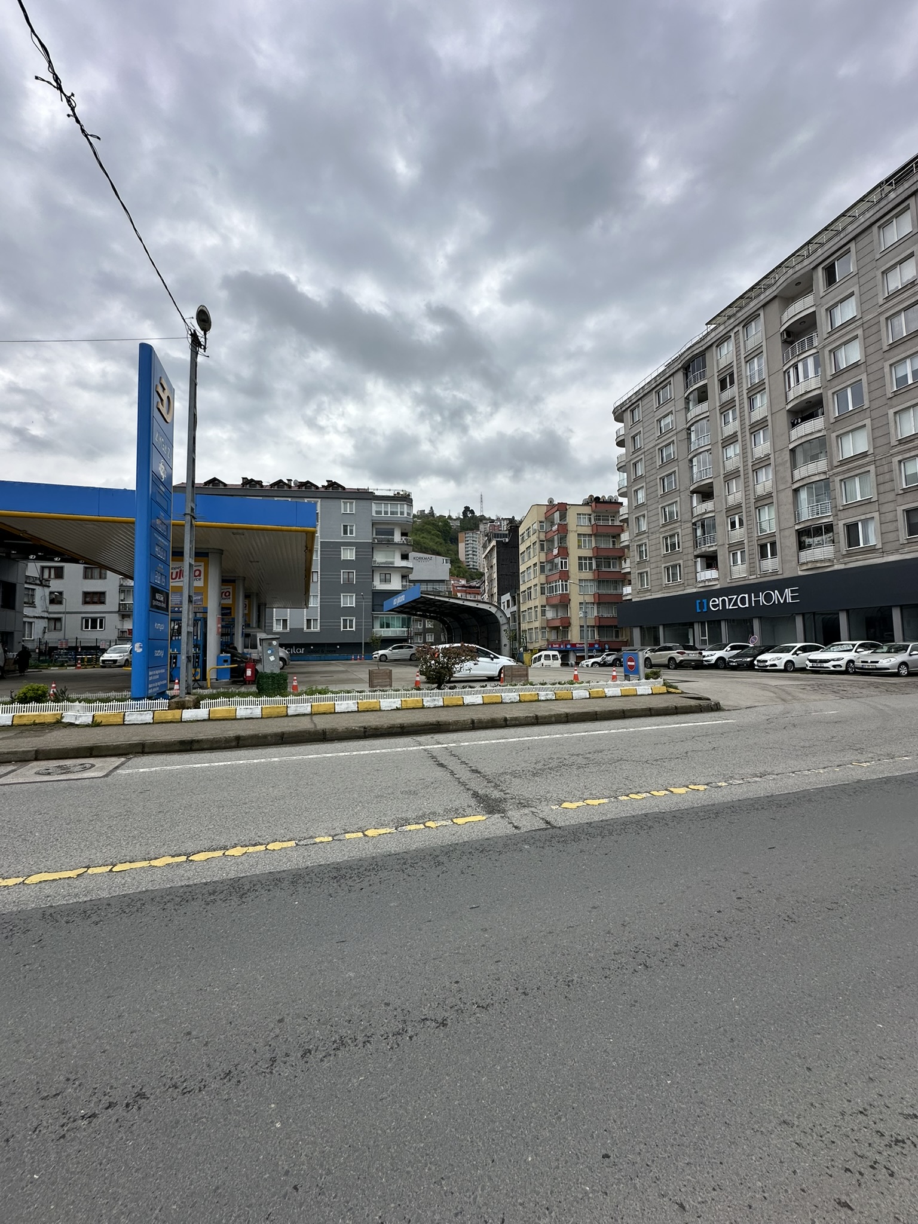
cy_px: 612
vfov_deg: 102.1
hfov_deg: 85.7
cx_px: 459
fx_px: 495
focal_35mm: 14
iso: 50
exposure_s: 1/2398
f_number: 2.2
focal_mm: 2.22
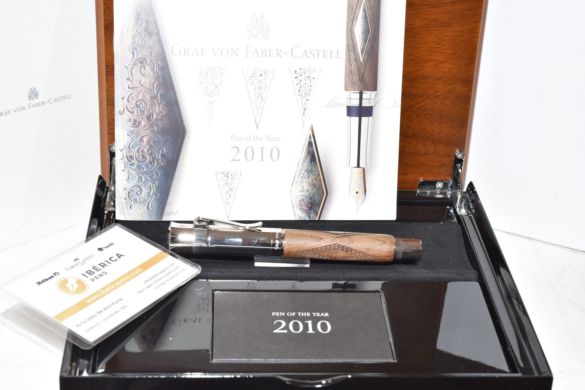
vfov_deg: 22.6
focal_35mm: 60
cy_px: 195
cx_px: 292
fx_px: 975
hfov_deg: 33.4
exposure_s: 1/20
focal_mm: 60
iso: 1800
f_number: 20
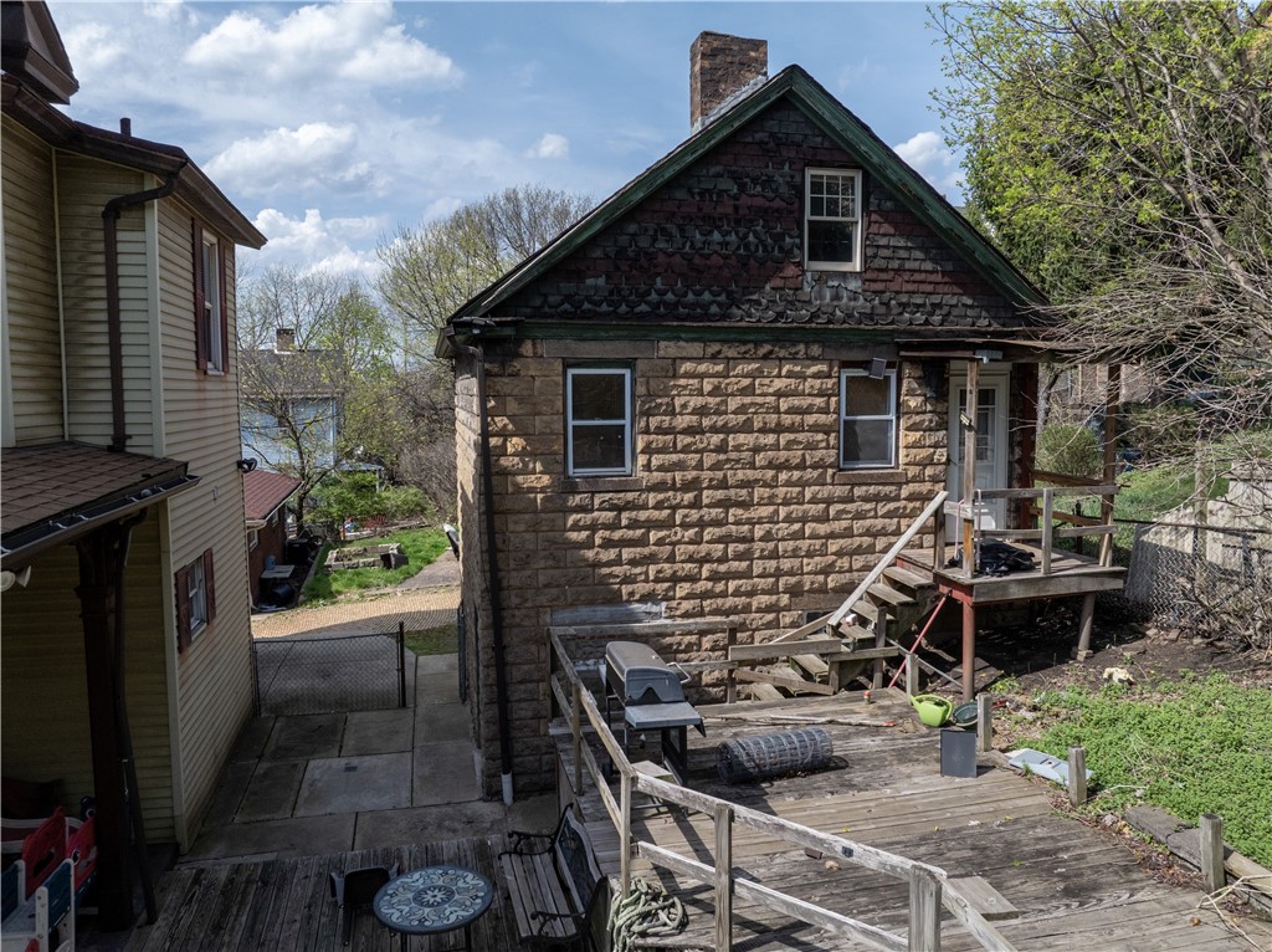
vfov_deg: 56.7
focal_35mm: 24
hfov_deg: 71.6
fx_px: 881
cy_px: 476
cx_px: 636
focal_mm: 12.29
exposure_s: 1/240
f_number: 5
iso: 400
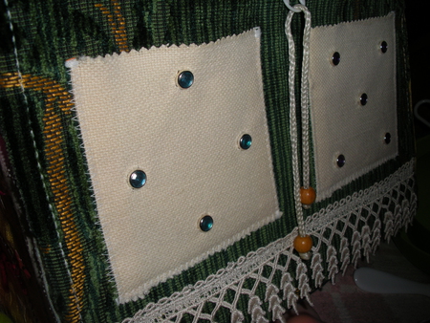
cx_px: 215
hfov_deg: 51.3
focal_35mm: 36
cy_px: 162
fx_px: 447
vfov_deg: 39.7
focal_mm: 6.3
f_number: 5.6
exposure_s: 1/60
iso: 64
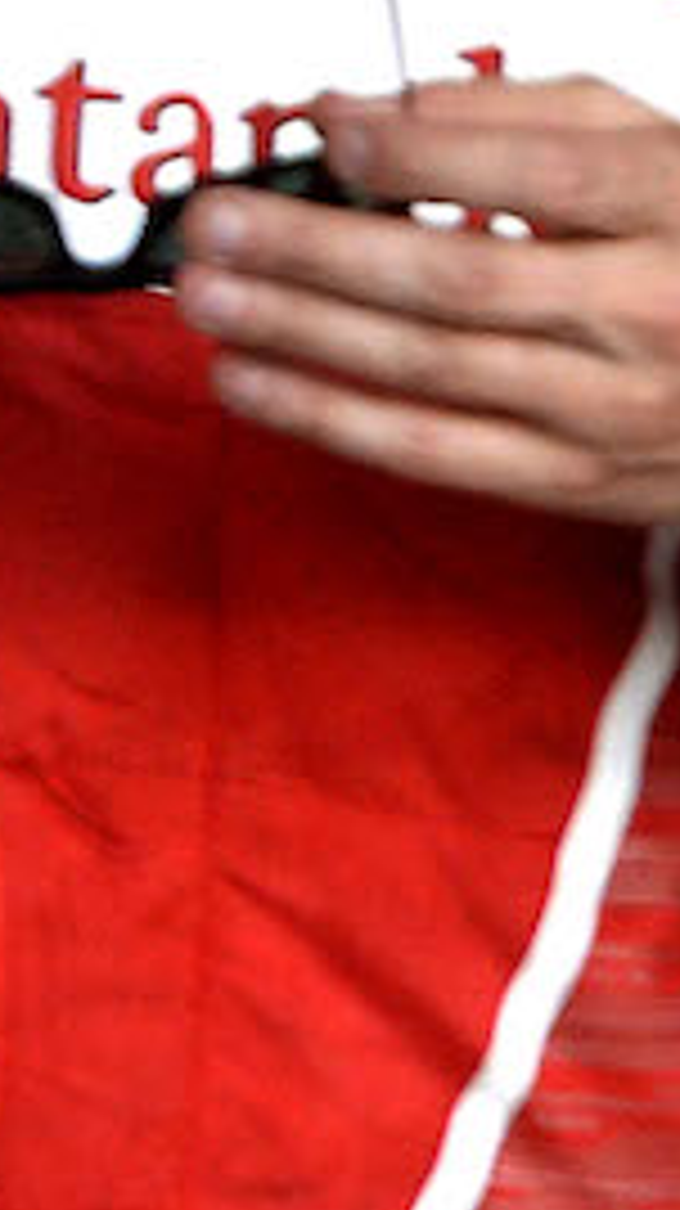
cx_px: -932
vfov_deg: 2.3
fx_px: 30051
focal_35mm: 936
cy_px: -517
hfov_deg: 1.3
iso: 1000
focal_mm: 200
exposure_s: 1/800
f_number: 2.8
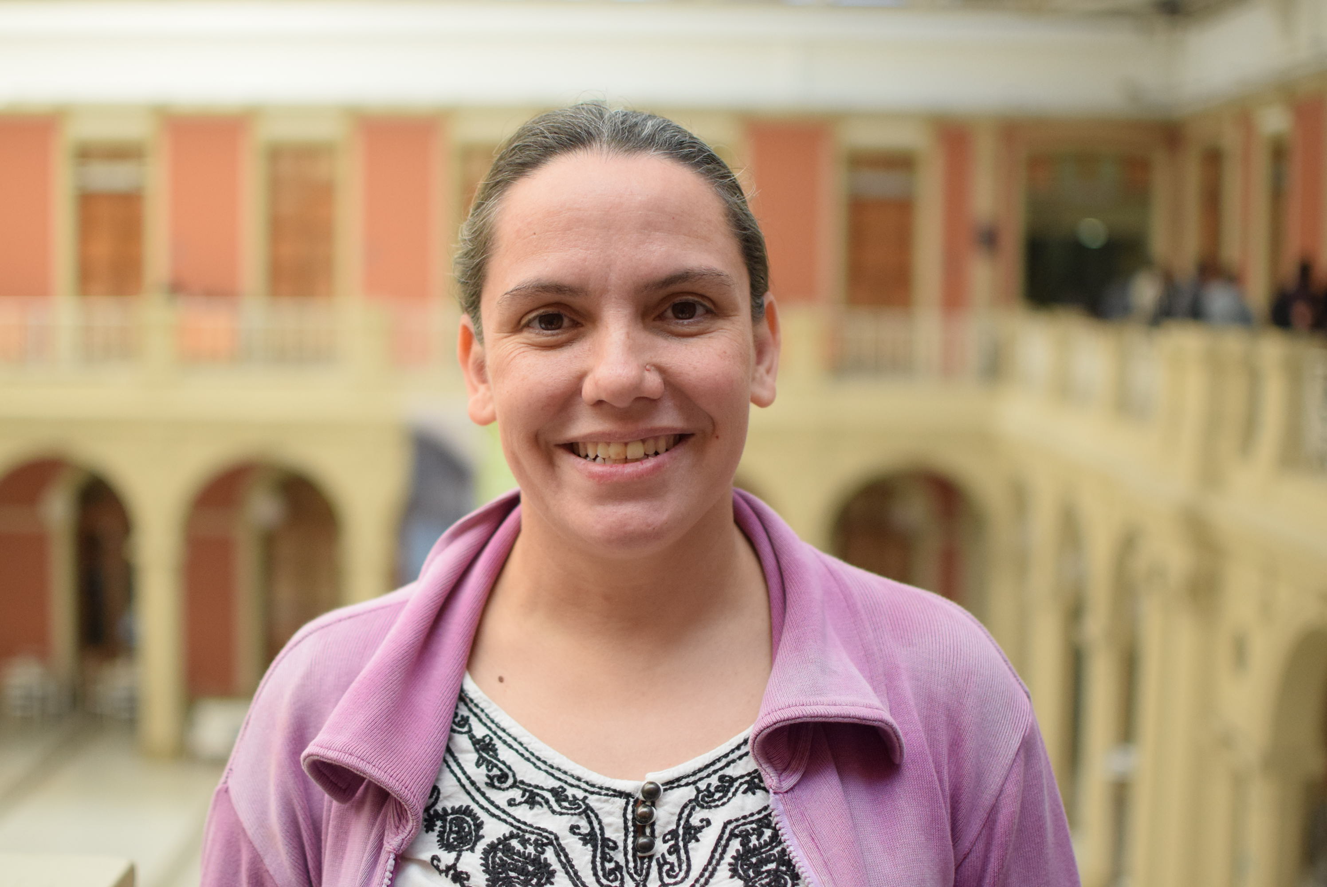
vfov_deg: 25.8
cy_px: 444
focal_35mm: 52
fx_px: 1937
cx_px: 664
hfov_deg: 37.8
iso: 1600
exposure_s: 1/1250
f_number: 1.8
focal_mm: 35
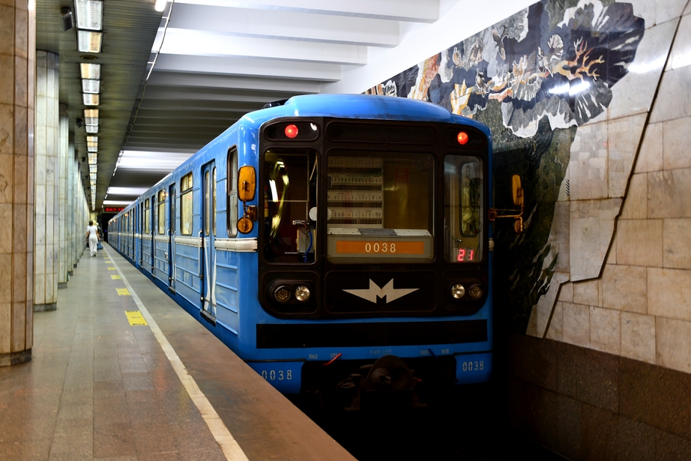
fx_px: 768
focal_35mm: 40
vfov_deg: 33.4
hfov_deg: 48.4
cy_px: 210
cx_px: 322
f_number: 3.8
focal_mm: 24
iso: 200
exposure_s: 1/8
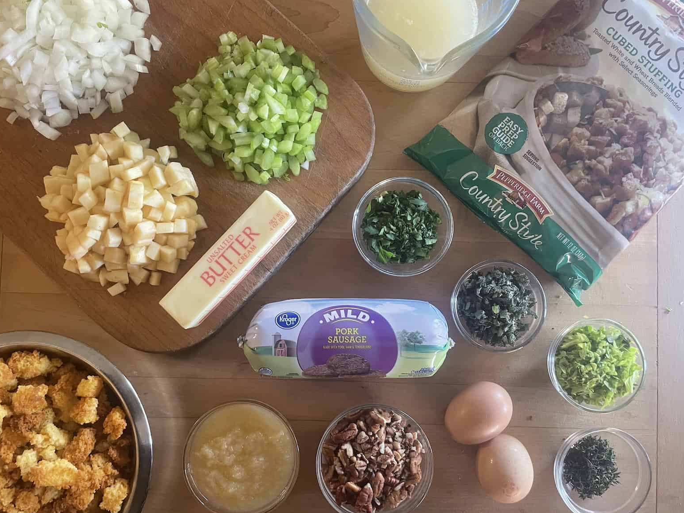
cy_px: 265
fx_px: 534
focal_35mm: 27
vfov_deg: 51.4
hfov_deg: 65.3
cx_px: 329
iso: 400
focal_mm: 4.2
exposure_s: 1/40
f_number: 1.6
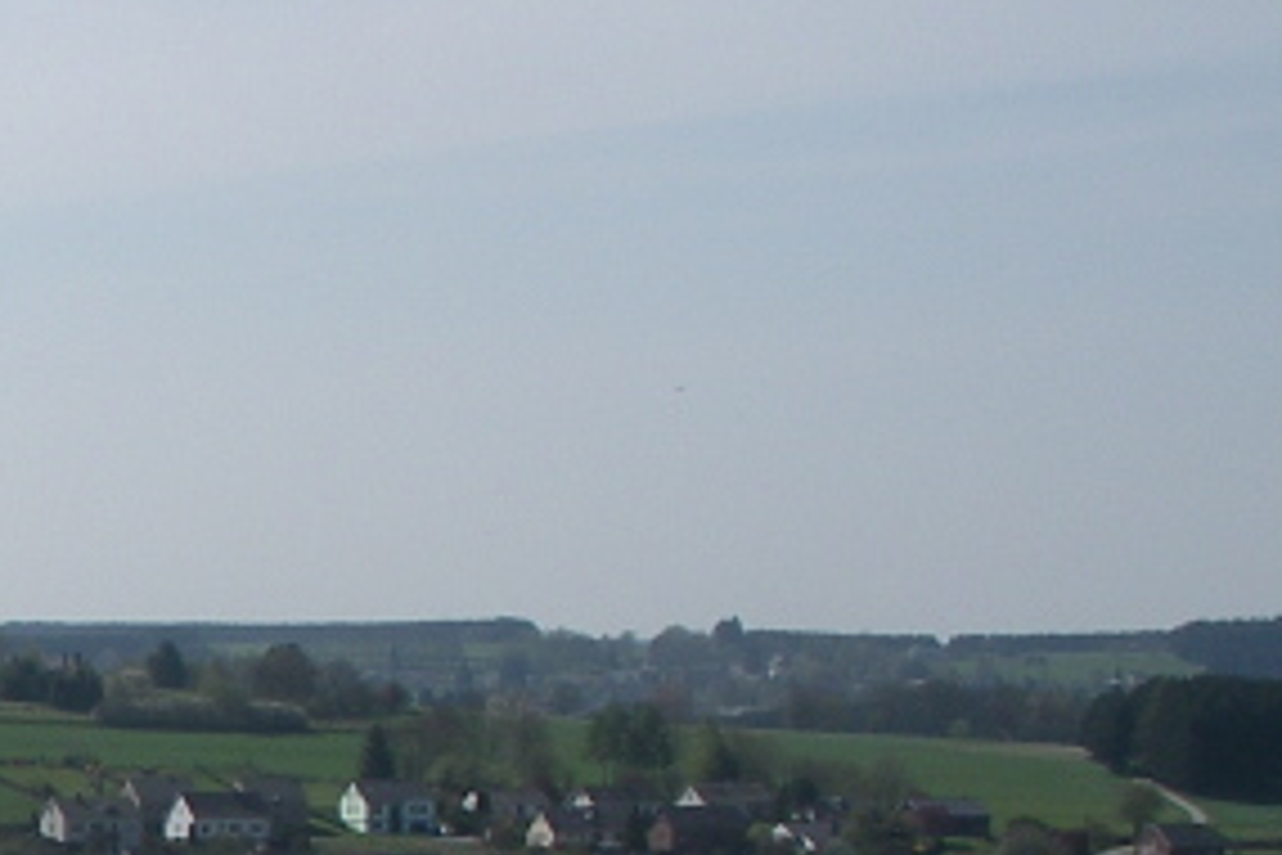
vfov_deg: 9.7
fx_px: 4914
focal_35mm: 138
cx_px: -891
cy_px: 1215
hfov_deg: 13.6
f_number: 7.2
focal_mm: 7.8
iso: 80
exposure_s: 1/320
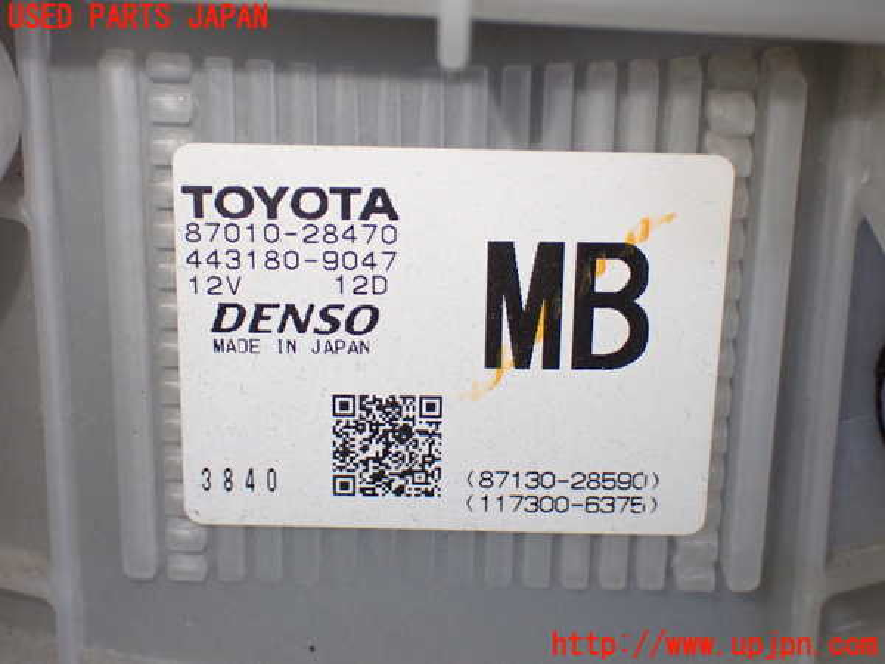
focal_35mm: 58
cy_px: 332
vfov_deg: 25.2
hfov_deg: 33.2
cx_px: 442
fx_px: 1483
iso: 800
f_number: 3.5
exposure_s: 1/200
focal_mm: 10.35
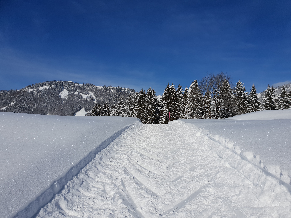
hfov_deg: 67.3
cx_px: 146
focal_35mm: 26
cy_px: 109
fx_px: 219
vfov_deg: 53.1
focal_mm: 4.3
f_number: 2.4
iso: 50
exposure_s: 1/5650
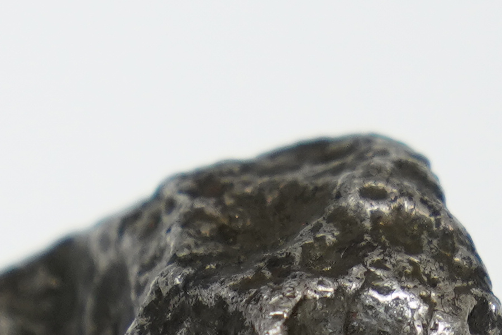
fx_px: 8257
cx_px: 317
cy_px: 803
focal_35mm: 592
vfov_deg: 2.3
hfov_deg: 3.5
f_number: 3.5
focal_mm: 69
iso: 800
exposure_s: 1/200
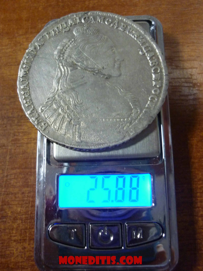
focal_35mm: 33
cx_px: 102
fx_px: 258
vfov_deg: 55.4
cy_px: 136
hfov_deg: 42.9
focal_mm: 5.5
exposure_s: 1/15
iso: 400
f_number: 2.8
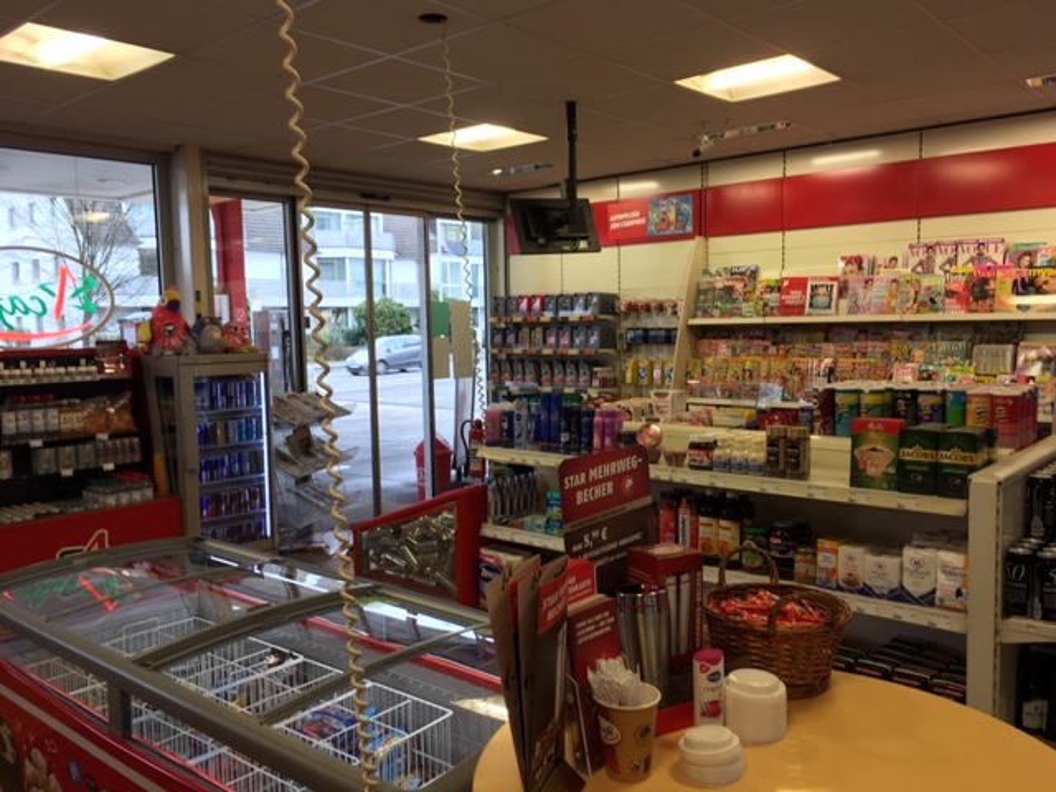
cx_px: 528
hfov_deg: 61.7
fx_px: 885
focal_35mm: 29
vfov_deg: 48.2
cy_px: 396
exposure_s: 1/50
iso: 25
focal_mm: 4.15
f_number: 2.2
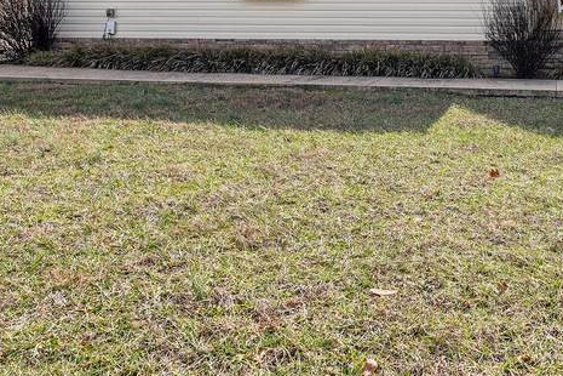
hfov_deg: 40.7
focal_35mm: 44
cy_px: 54
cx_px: 517
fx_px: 688
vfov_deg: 29.5
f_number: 8
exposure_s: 1/320
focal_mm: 16
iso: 100
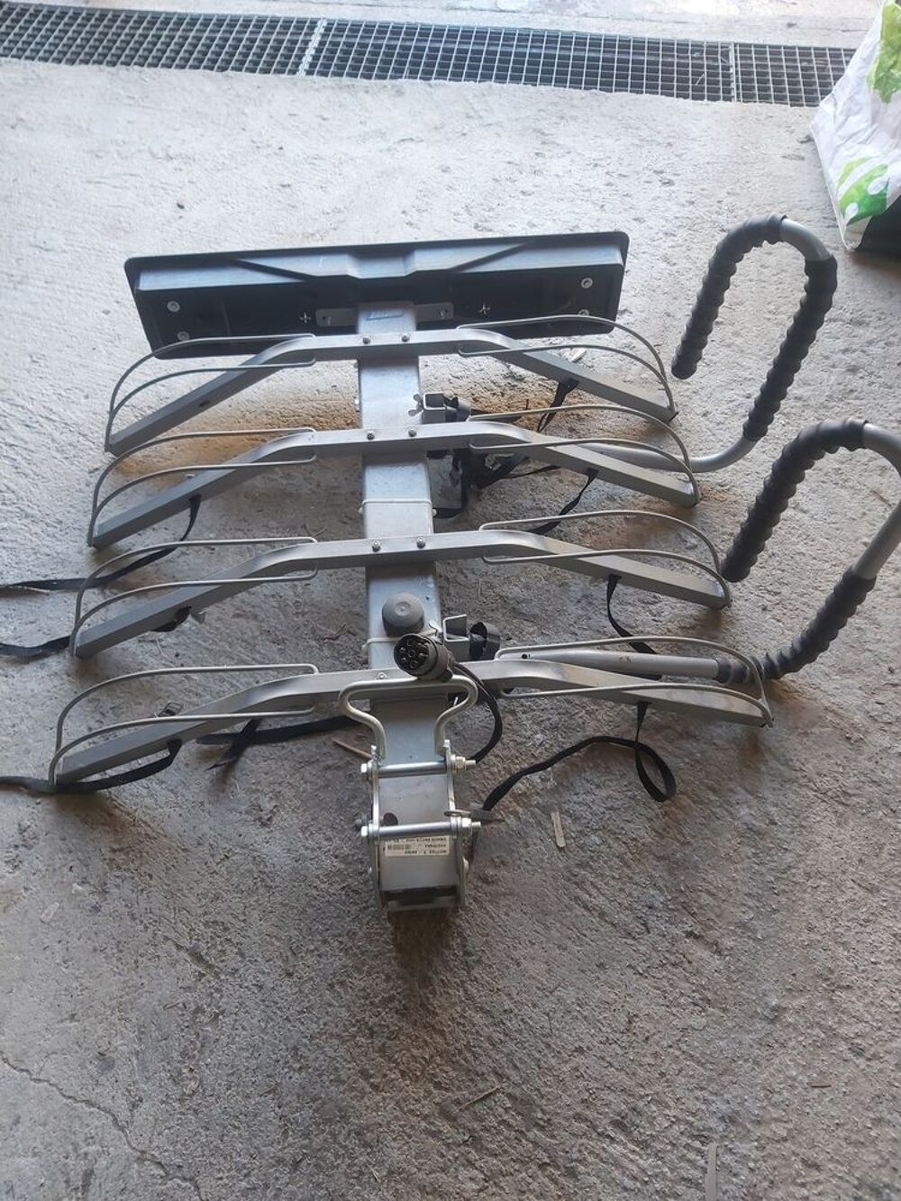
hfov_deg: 53.1
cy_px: 600
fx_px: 902
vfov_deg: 67.3
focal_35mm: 26
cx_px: 450
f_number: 1.7
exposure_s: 1/50
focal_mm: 3.92
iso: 64
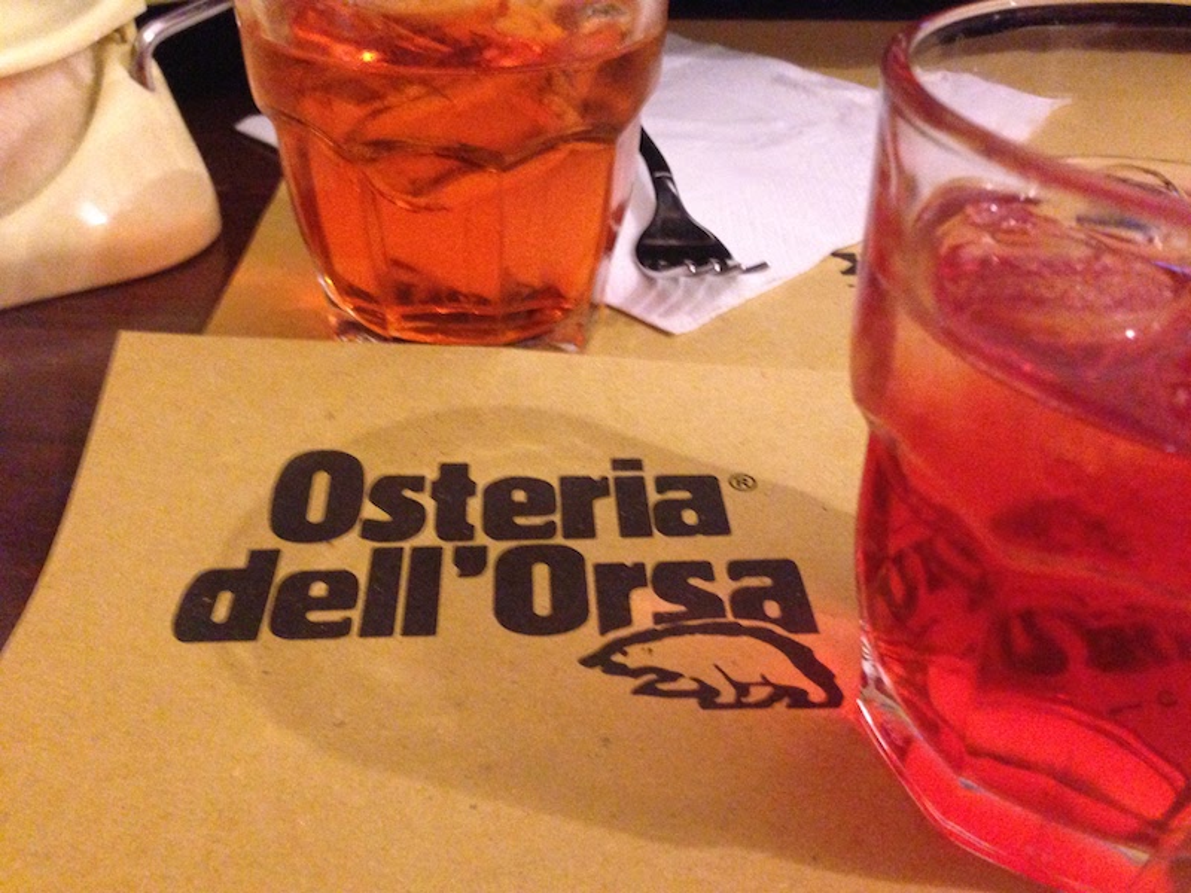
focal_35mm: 33
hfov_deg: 55.4
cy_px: 446
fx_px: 1135
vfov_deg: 42.9
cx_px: 596
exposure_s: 1/15
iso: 640
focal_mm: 4.12
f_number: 2.4
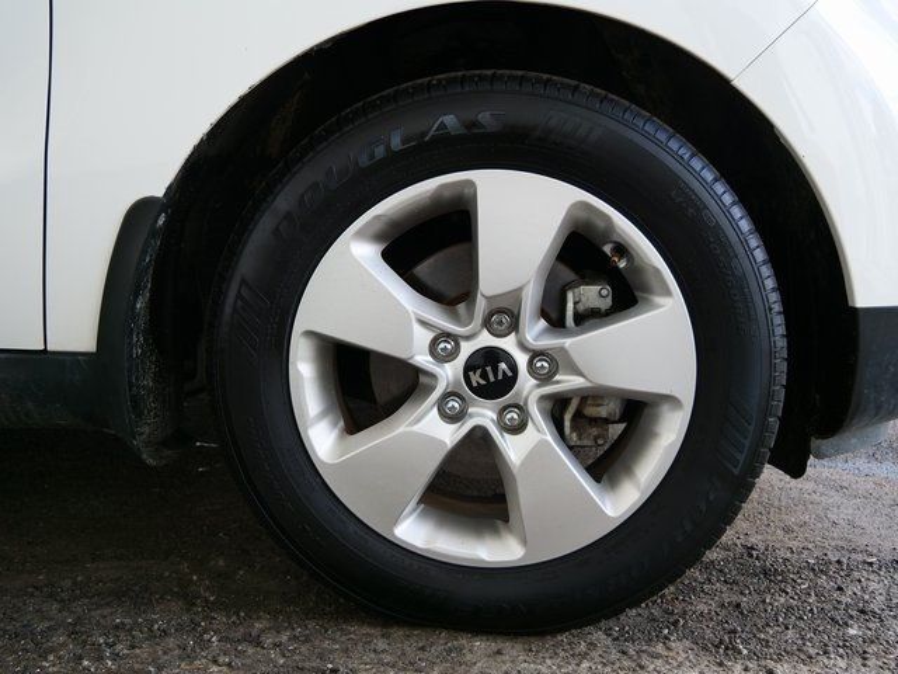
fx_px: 934
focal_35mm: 36
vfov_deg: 39.7
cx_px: 449
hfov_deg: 51.4
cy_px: 337
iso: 200
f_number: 3.9
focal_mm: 18
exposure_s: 1/80
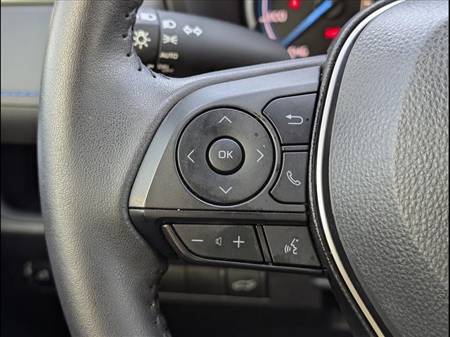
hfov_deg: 38.9
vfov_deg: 29.7
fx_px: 637
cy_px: 168
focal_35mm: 49
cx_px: 225
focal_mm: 6.9
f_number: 1.68
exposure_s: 1/196
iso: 249
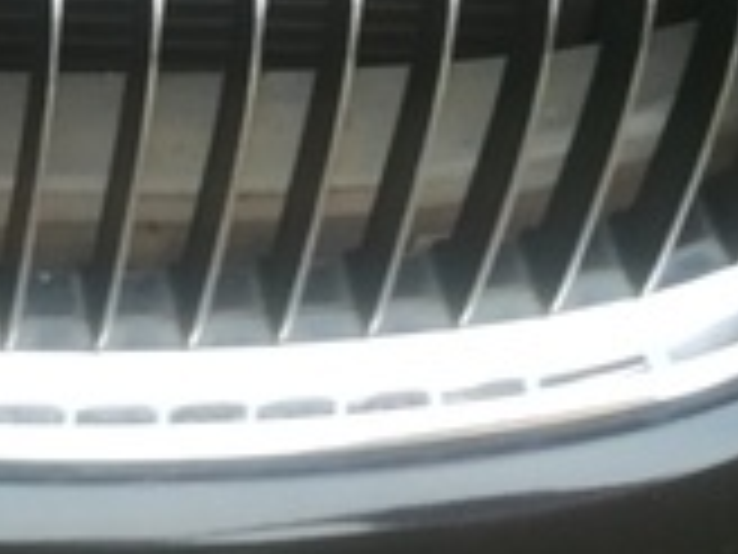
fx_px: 2814
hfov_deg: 13.8
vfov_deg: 10.0
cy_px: -707
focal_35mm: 132
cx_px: -468
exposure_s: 1/33.3
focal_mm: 3.95
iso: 250
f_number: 2.2
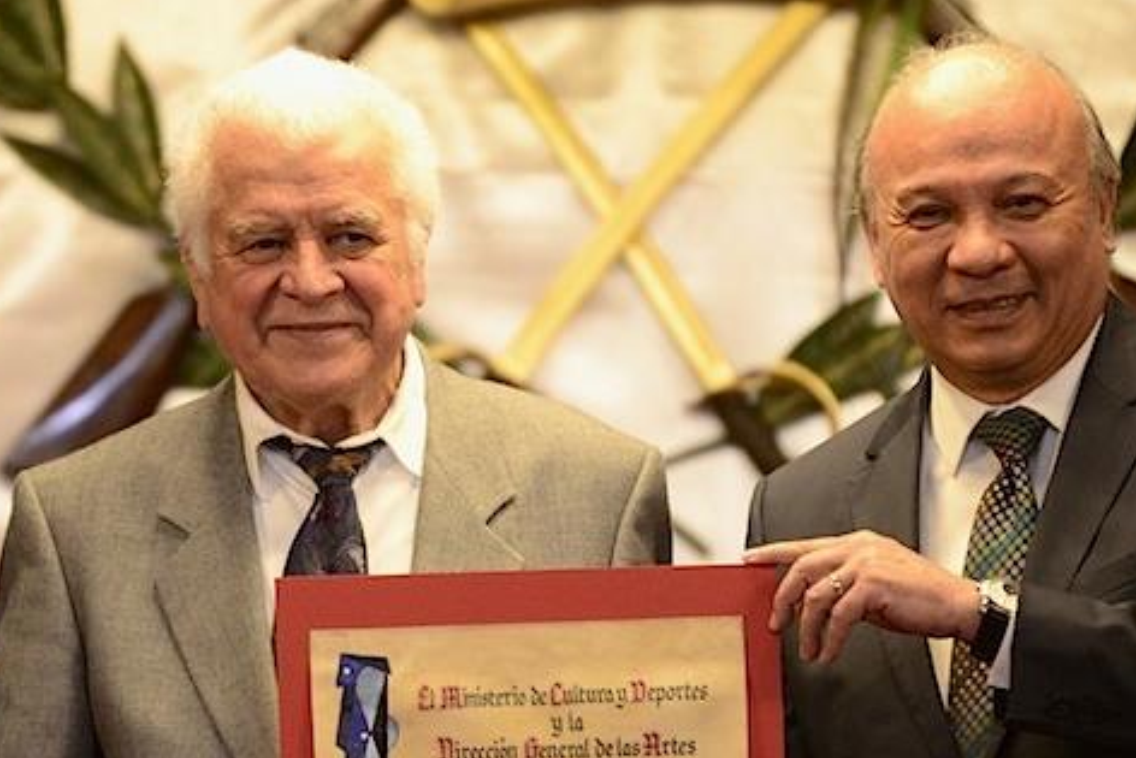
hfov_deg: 3.5
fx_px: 18843
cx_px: 366
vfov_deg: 2.3
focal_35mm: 597
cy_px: 516
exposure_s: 1/60
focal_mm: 200
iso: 800
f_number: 2.8
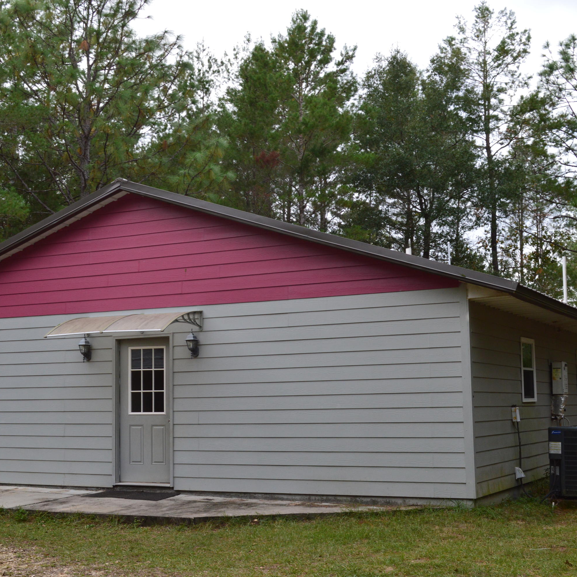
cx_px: 251
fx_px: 943
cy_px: 289
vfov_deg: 34.0
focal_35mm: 50
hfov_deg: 34.0
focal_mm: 26
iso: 400
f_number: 10
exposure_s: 1/200
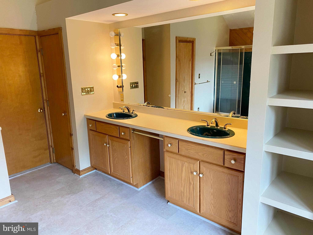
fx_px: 235
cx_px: 156
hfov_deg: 67.3
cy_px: 118
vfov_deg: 53.1
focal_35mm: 26
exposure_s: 1/60
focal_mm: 4.25
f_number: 1.8
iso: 100
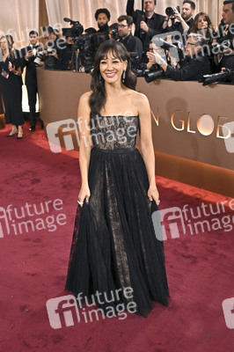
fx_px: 381
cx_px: 117
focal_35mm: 39
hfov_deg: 34.2
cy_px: 176
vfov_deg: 49.6
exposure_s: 1/320
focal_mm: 39
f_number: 5.6
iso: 2500
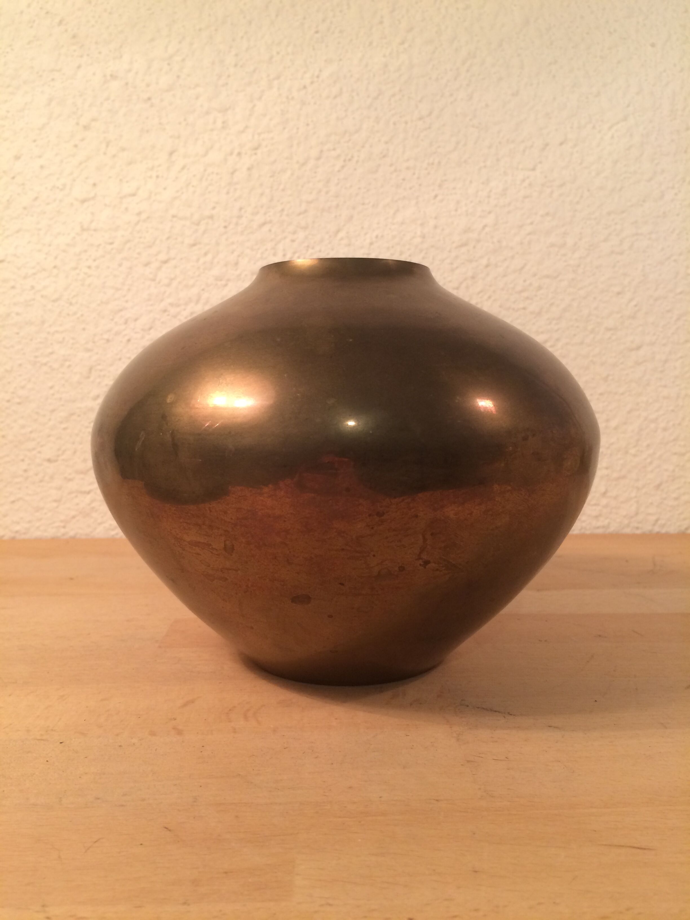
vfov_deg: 61.7
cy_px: 460
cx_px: 345
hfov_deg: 48.2
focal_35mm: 29
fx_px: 771
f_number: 2.2
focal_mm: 4.15
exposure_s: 1/33
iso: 64
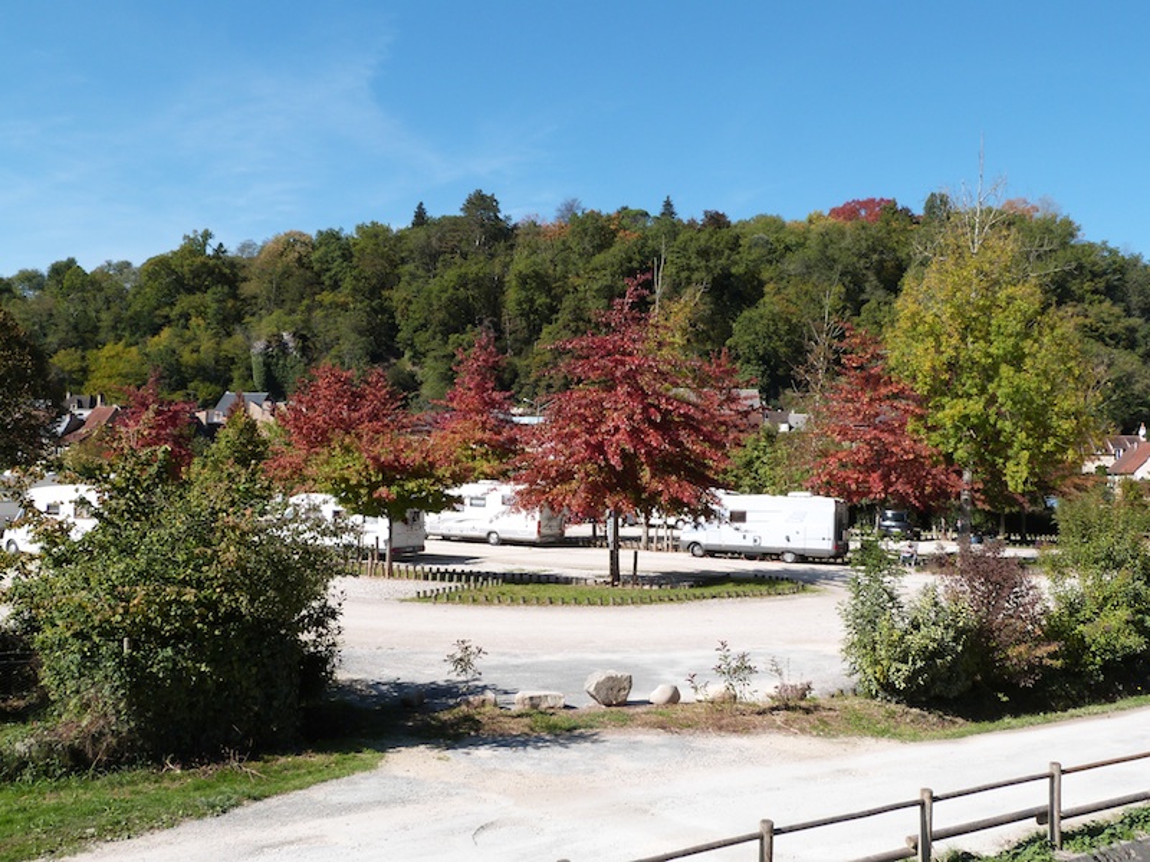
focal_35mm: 34
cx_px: 575
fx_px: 1130
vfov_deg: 41.8
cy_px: 431
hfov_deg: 54.0
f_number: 5.6
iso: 100
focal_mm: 6.1
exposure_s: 1/320
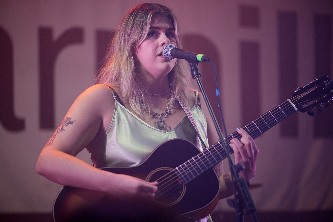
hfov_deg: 18.2
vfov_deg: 12.2
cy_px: 111
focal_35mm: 112
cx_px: 166
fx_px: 1040
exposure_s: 1/125
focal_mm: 75
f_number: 1.2
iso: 400
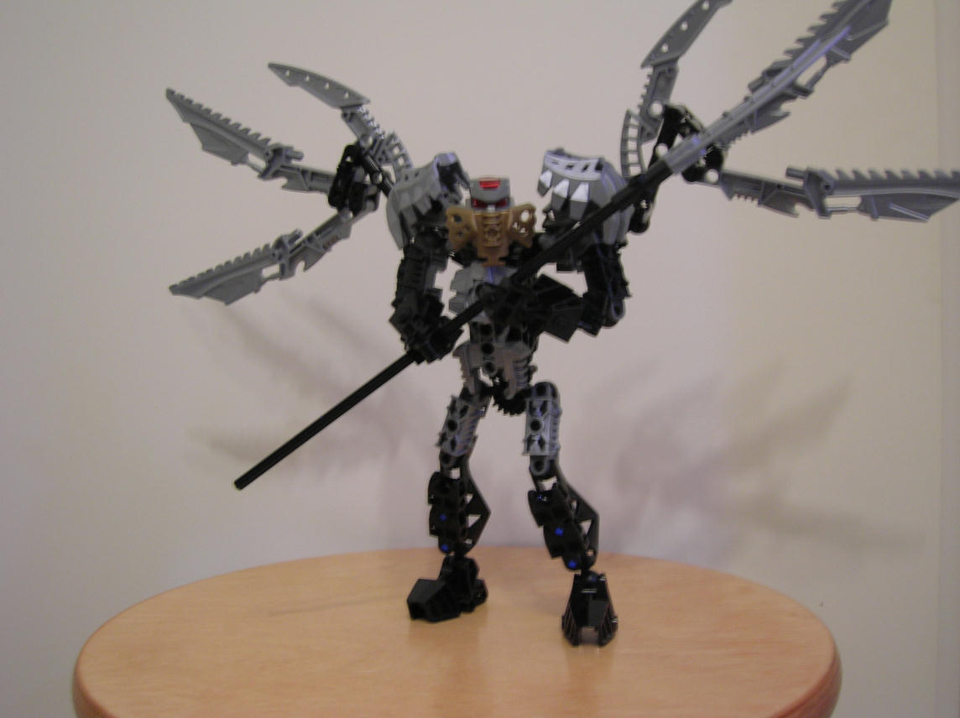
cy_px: 359
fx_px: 1053
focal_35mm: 38
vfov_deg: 37.7
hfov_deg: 49.0
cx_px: 480
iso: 69
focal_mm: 6.4
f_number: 3
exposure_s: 1/3.9
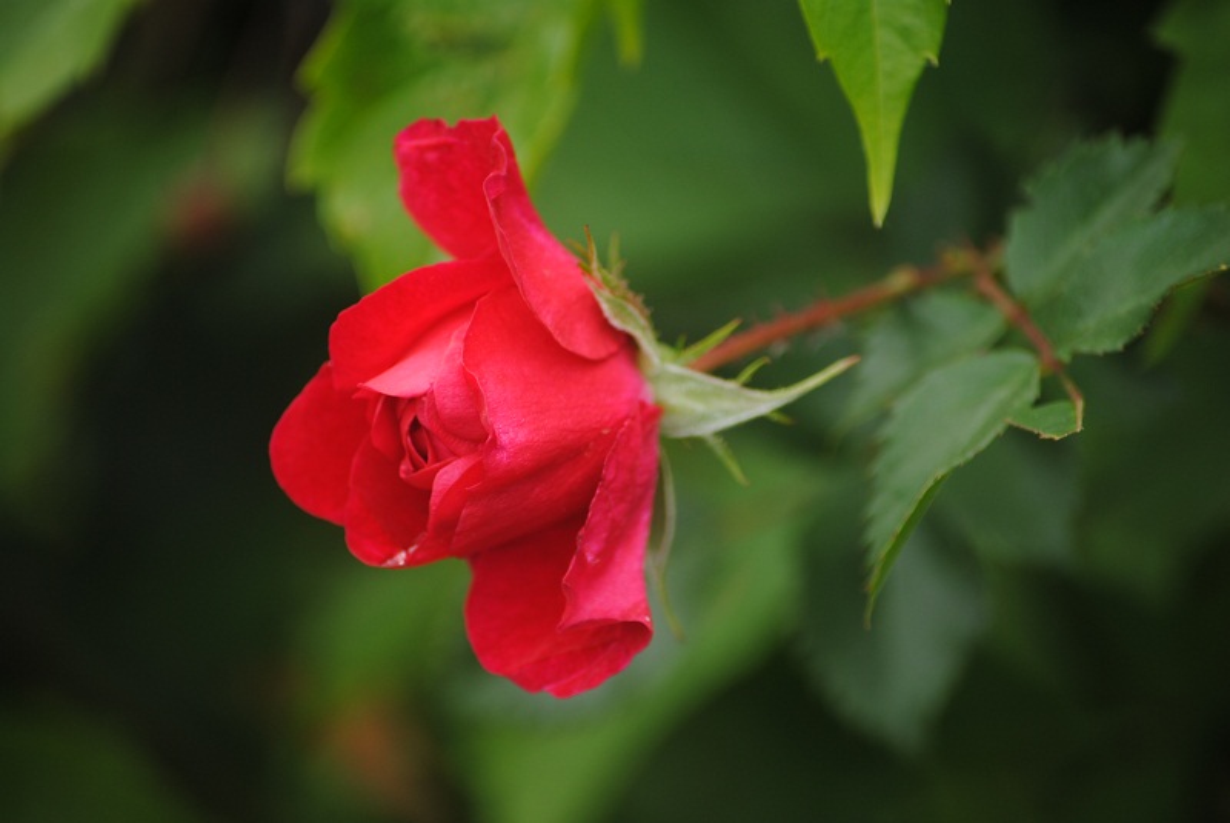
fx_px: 11285
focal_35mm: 330
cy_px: 412
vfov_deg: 4.2
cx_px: 615
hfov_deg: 6.2
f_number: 5.3
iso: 100
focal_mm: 220
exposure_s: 1/80
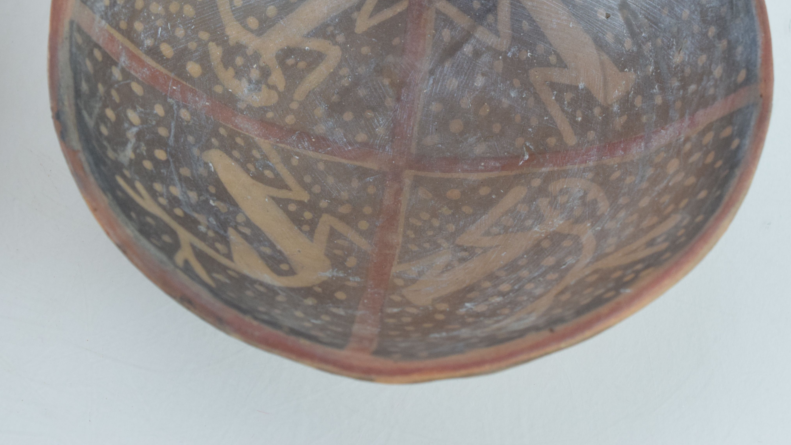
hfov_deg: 16.8
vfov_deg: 9.5
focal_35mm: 128
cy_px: 60
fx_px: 2680
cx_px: 404
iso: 800
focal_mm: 55
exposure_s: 1/125
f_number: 5.6
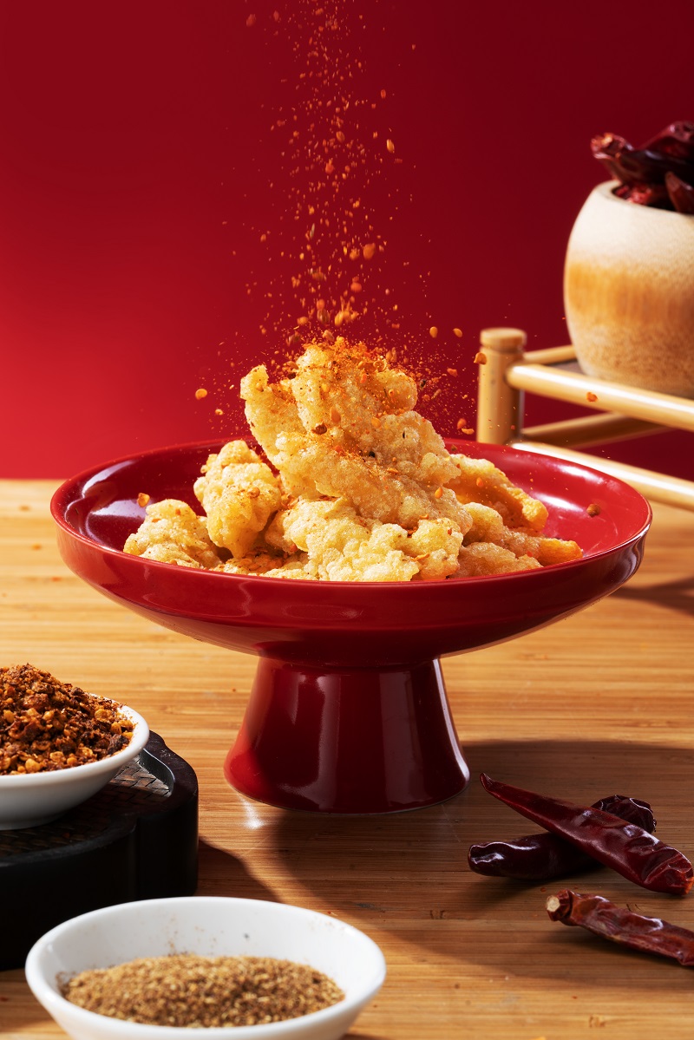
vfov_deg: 22.6
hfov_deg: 15.2
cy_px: 520
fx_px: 2601
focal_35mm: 90
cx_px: 347
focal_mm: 90
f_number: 14
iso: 100
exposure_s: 1/125
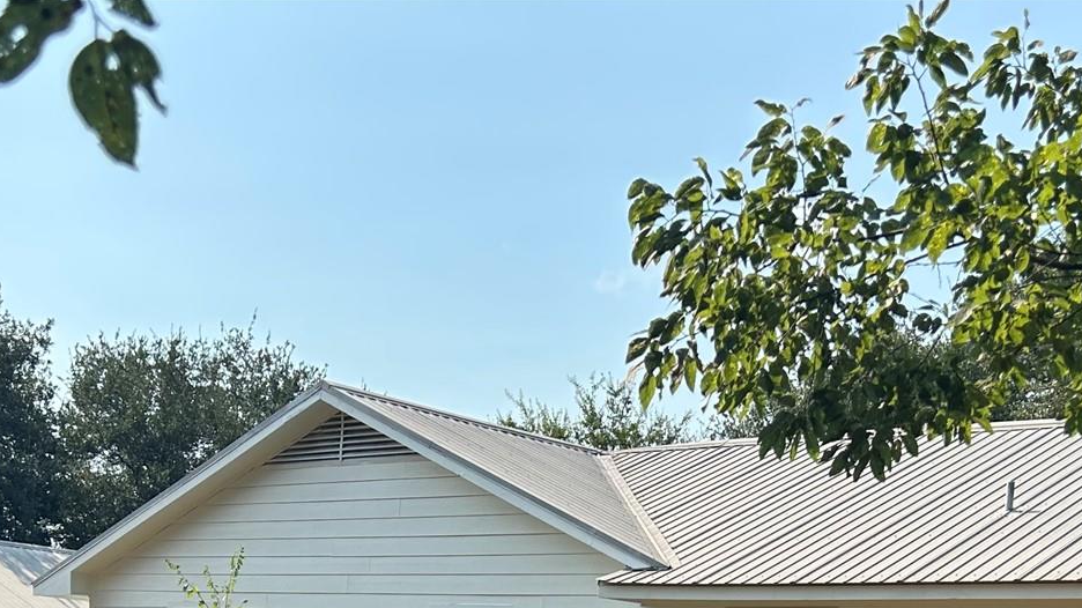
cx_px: 586
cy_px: 885
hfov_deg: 33.8
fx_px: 1778
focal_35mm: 62
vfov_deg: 17.6
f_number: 1.5
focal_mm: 5.7
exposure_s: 1/2841
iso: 50
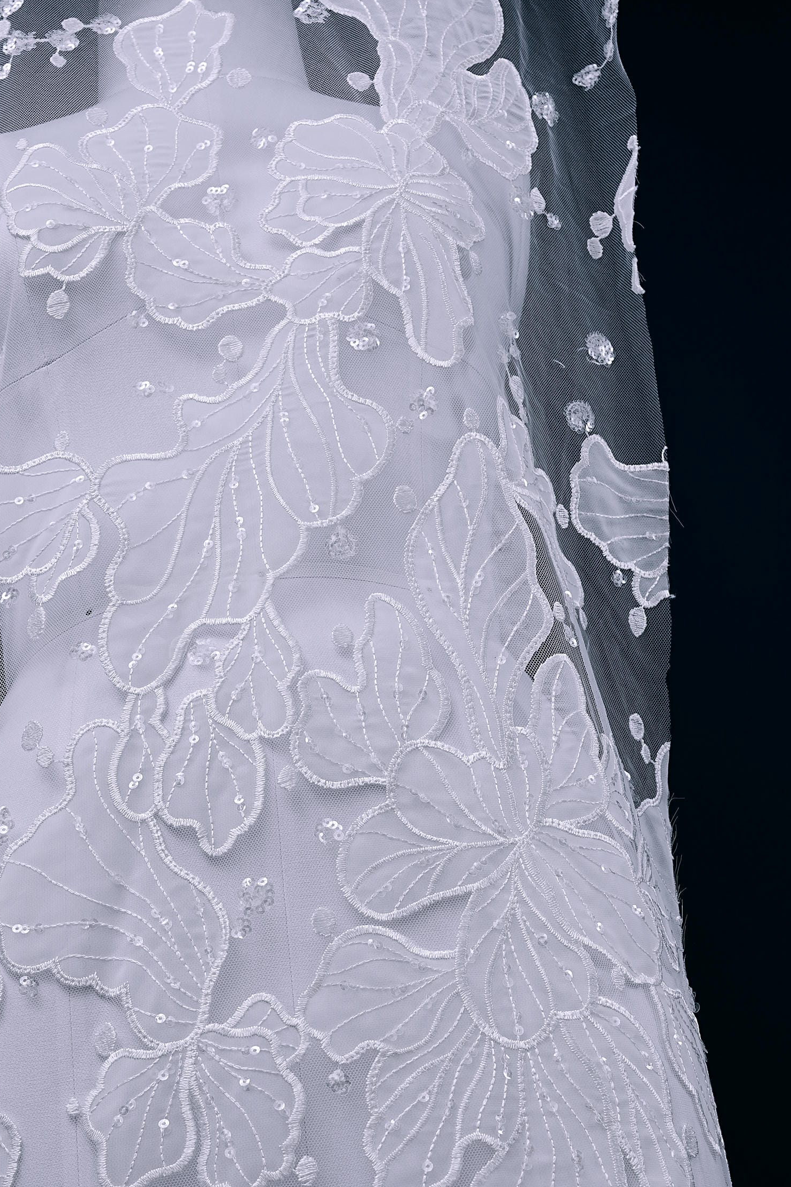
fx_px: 2077
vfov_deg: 31.4
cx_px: 283
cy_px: 862
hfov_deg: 21.5
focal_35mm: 63
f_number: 11
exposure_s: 1/125
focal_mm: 40
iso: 100
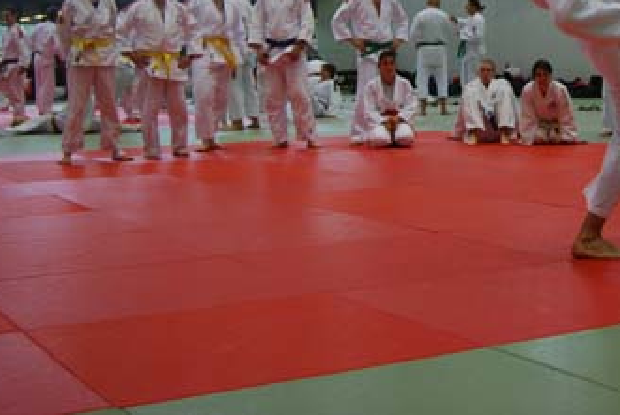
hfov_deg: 27.8
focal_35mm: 71
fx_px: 1224
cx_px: 505
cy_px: 39
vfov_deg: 18.9
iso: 200
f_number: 4
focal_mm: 26
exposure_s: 1/40
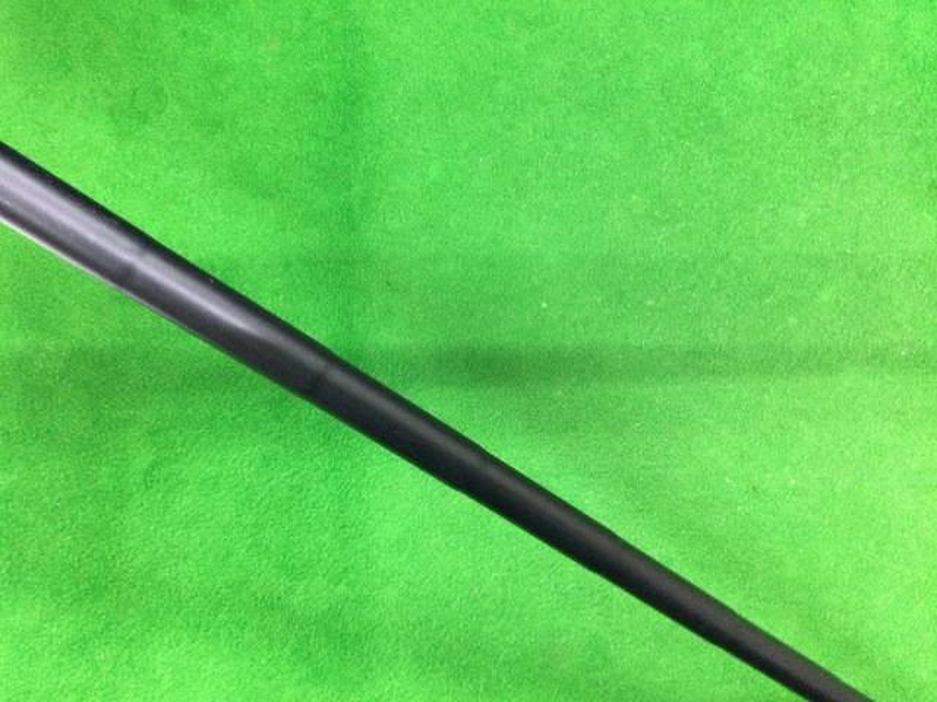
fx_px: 839
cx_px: 468
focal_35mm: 31
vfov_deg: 45.4
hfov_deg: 58.4
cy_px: 351
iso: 200
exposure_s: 1/20
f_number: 2.4
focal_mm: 3.3
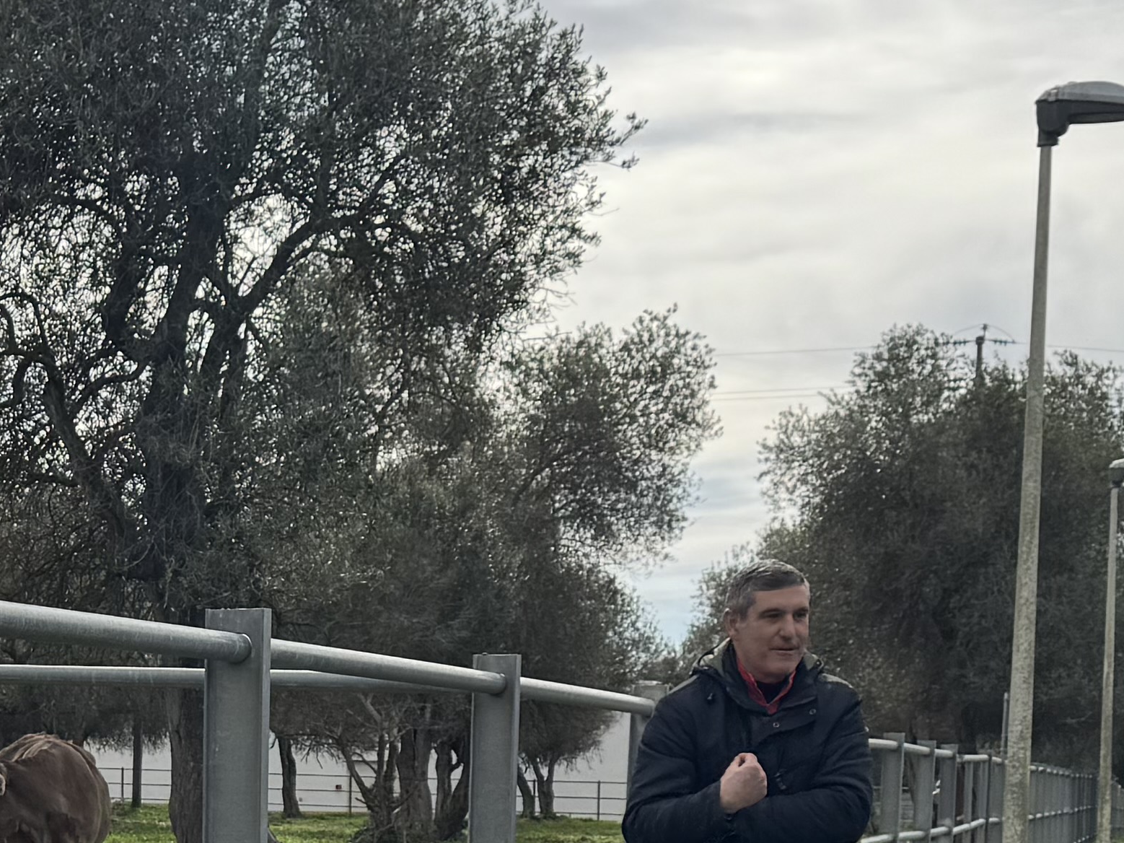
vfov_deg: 16.2
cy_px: 992
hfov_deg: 21.1
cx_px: -113
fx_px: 2857
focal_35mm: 88
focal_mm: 6.76
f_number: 1.78
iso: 80
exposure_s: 1/6410
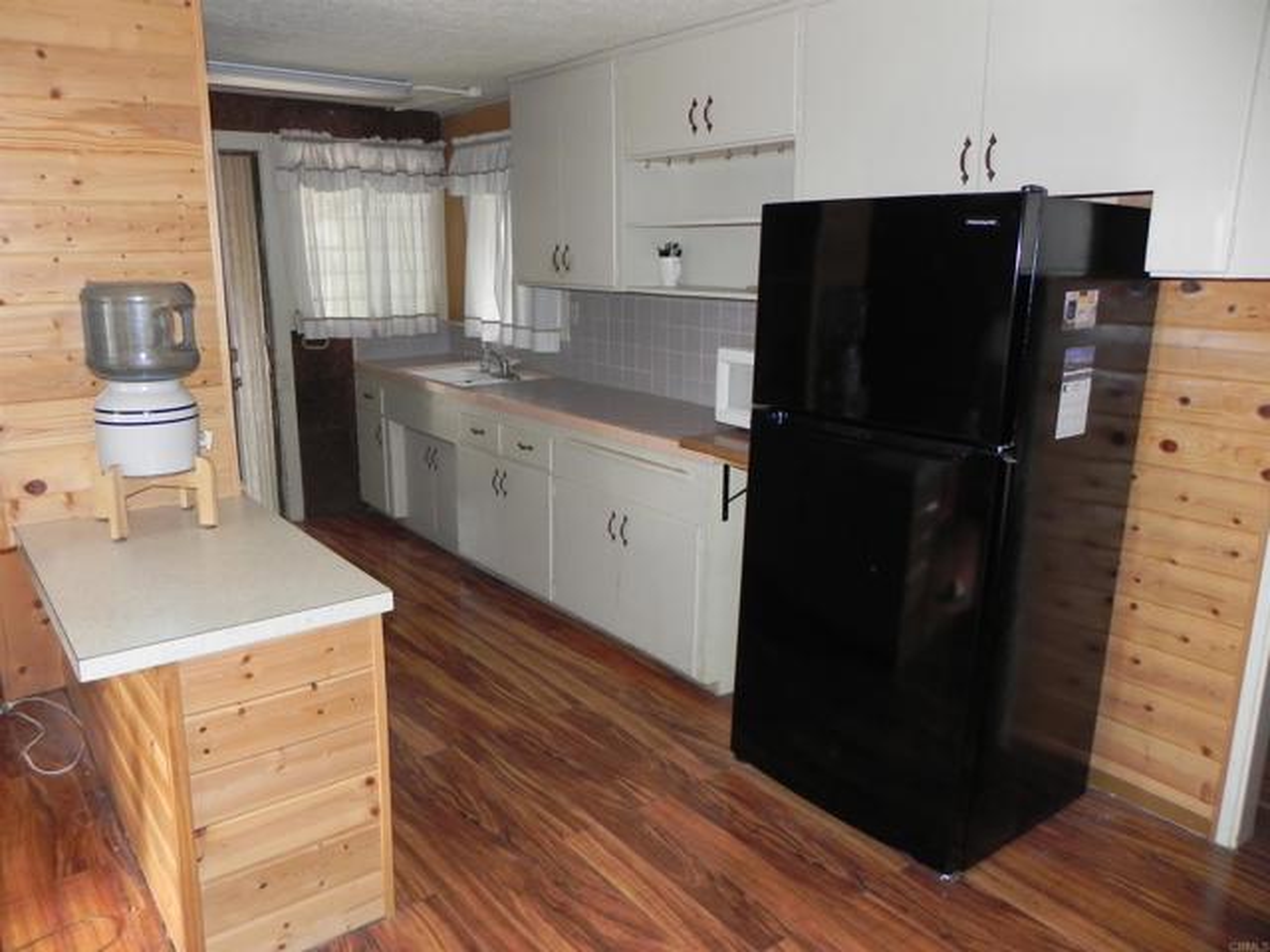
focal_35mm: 26
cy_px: 476
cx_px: 635
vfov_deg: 53.1
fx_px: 954
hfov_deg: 67.3
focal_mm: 4.6
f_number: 2.8
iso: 200
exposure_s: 1/30
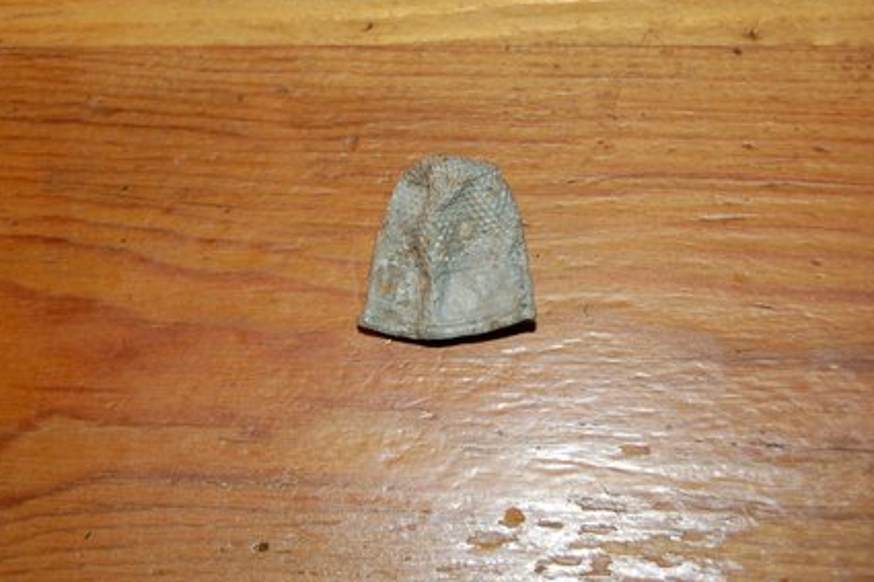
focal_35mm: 88
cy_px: 247
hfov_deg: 23.1
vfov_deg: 15.5
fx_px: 2136
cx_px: 433
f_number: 5.6
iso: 400
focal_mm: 50
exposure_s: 1/60
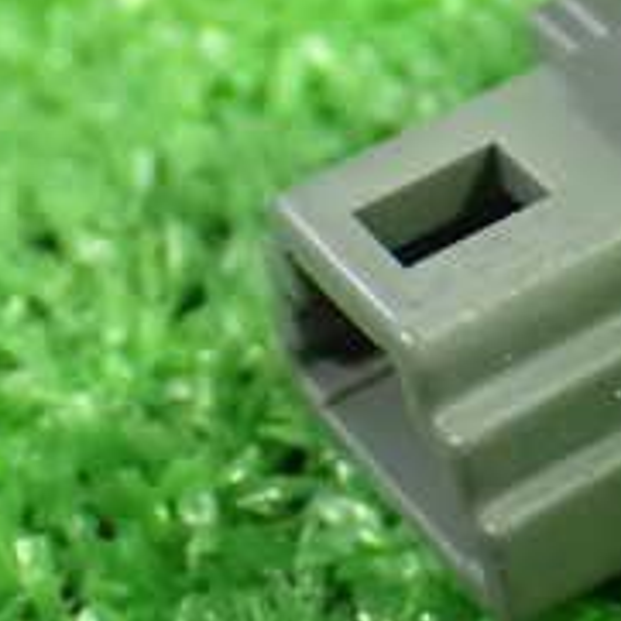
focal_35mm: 170
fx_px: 3450
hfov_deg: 9.9
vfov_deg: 10.2
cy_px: -31
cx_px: 992
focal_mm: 10.35
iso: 1600
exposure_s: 1/40
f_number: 3.5
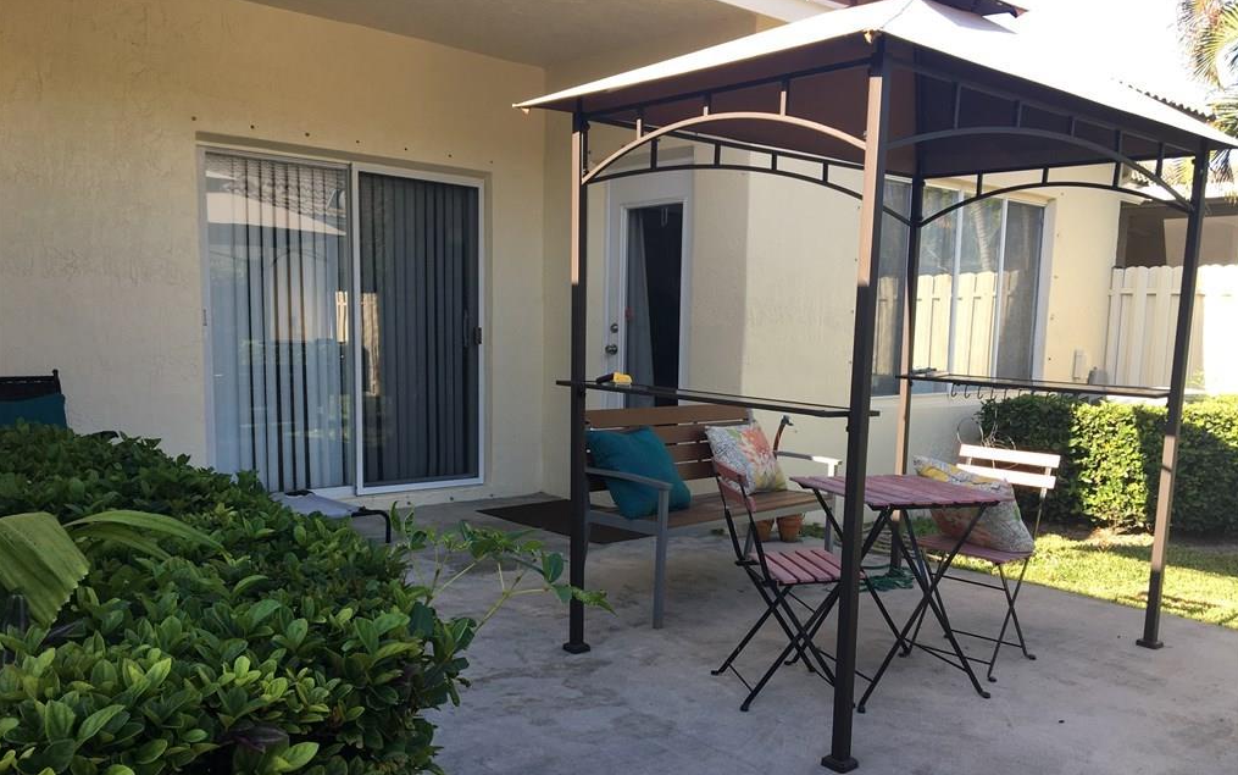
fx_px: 1046
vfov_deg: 40.5
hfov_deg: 61.2
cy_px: 463
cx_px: 620
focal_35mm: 31
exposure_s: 1/248
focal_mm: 4.15
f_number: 2.2
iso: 25
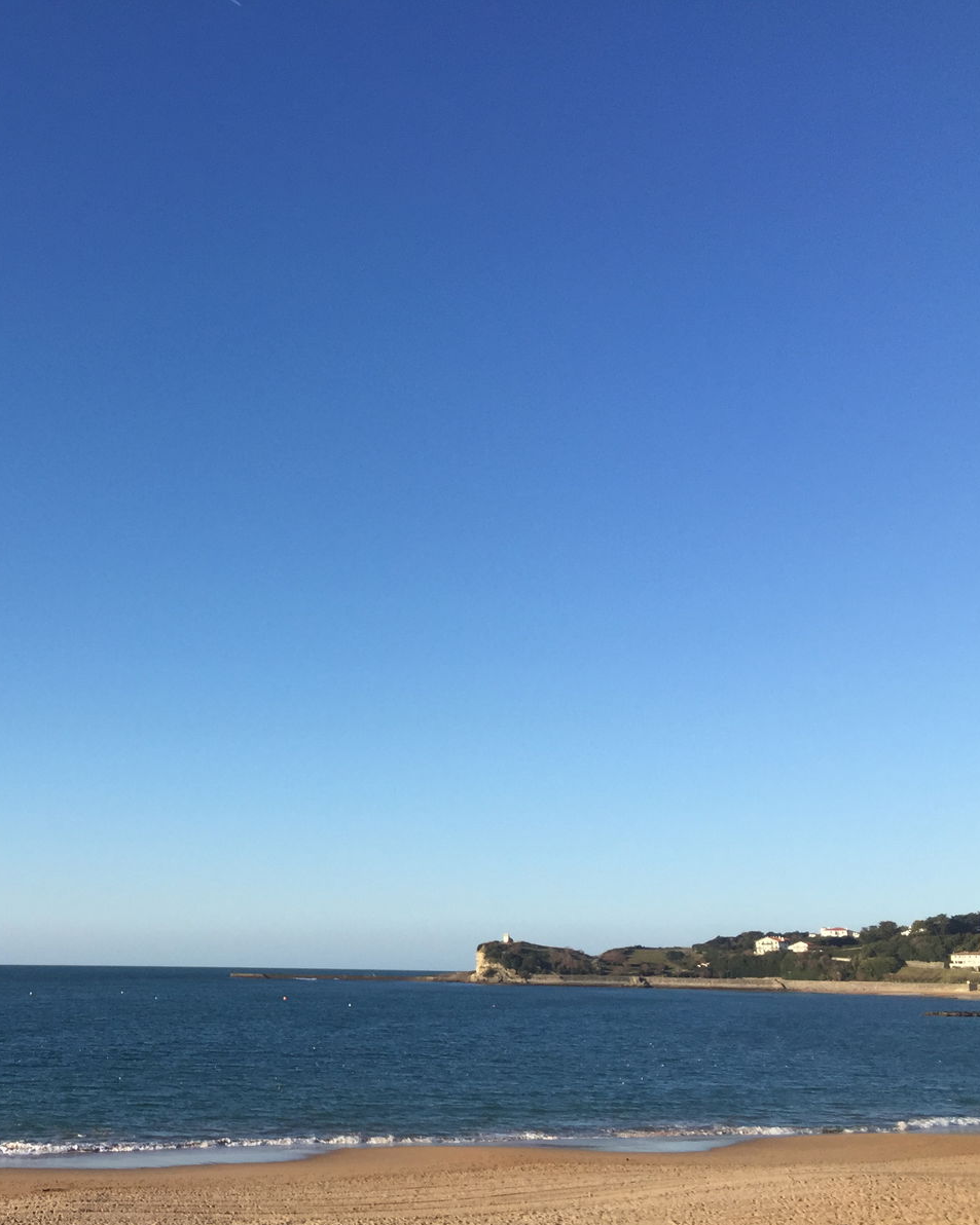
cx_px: 185
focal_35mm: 38
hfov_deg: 37.6
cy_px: 616
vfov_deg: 47.9
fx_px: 1378
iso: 32
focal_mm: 4.15
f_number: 2.2
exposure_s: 1/1799
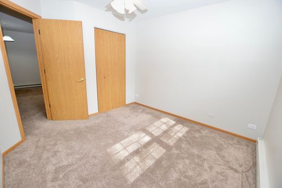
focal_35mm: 15
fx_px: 117
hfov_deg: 100.4
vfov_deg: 77.3
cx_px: 141
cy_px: 94
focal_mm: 10
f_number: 4.5
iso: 400
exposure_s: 1/80
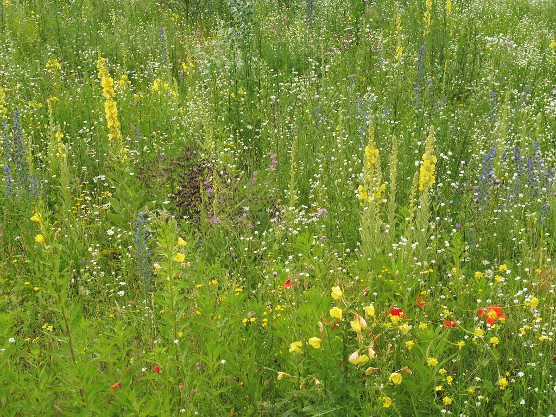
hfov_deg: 31.2
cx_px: 278
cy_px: 208
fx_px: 996
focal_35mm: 62
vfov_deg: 23.7
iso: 100
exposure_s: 1/125
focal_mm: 11
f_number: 6.3
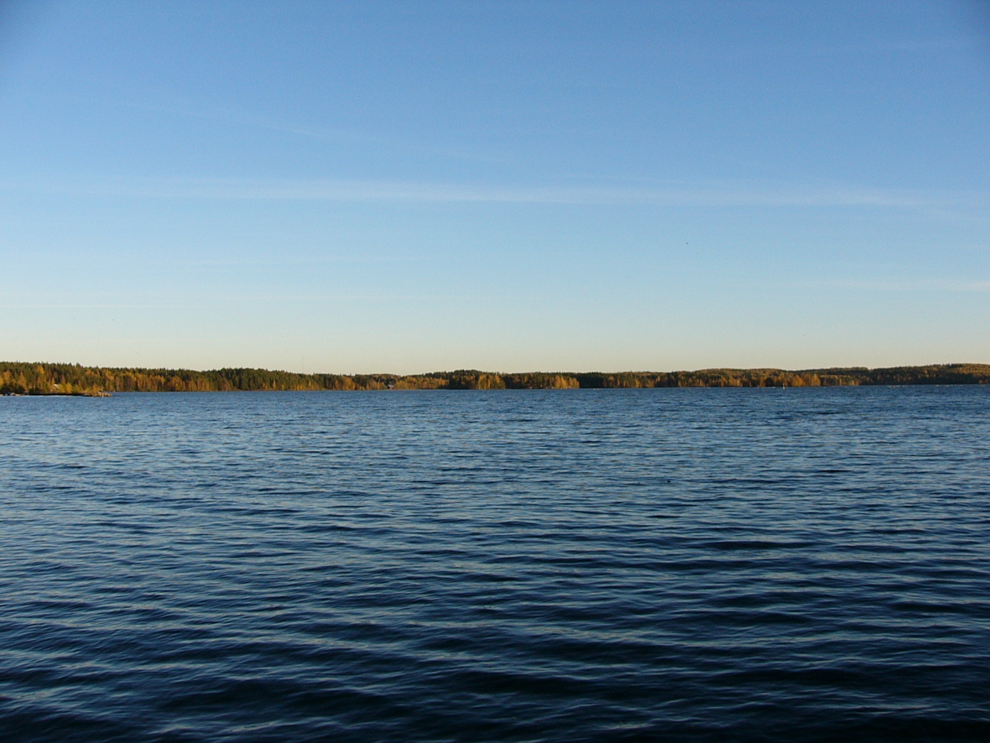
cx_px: 495
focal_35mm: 35
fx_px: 1001
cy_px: 372
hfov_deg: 52.6
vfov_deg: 40.7
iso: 50
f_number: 4
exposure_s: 1/320
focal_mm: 4.6
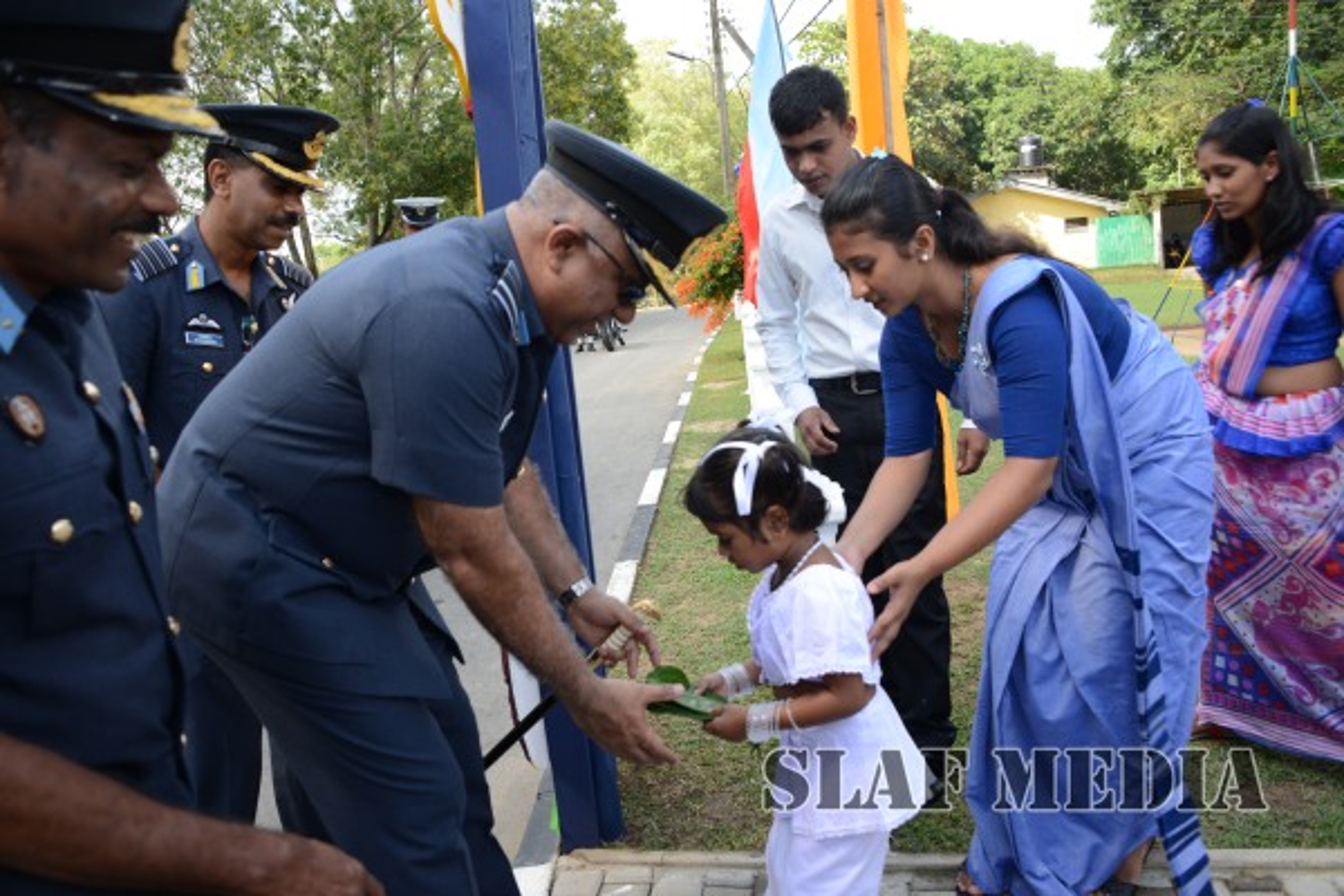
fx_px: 1045
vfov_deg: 46.4
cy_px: 448
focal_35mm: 28
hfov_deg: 65.5
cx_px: 672
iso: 200
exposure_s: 1/125
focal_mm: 28
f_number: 6.3
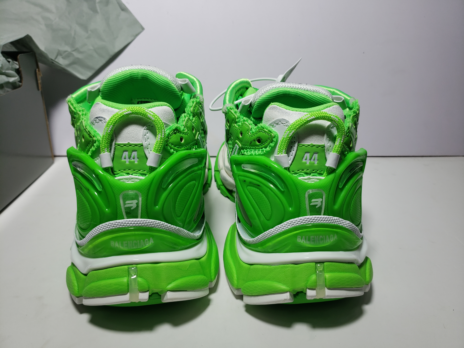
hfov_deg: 67.3
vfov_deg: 53.1
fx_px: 349
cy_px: 174
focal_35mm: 26
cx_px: 232
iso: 50
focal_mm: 4.3
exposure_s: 1/534
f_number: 1.5
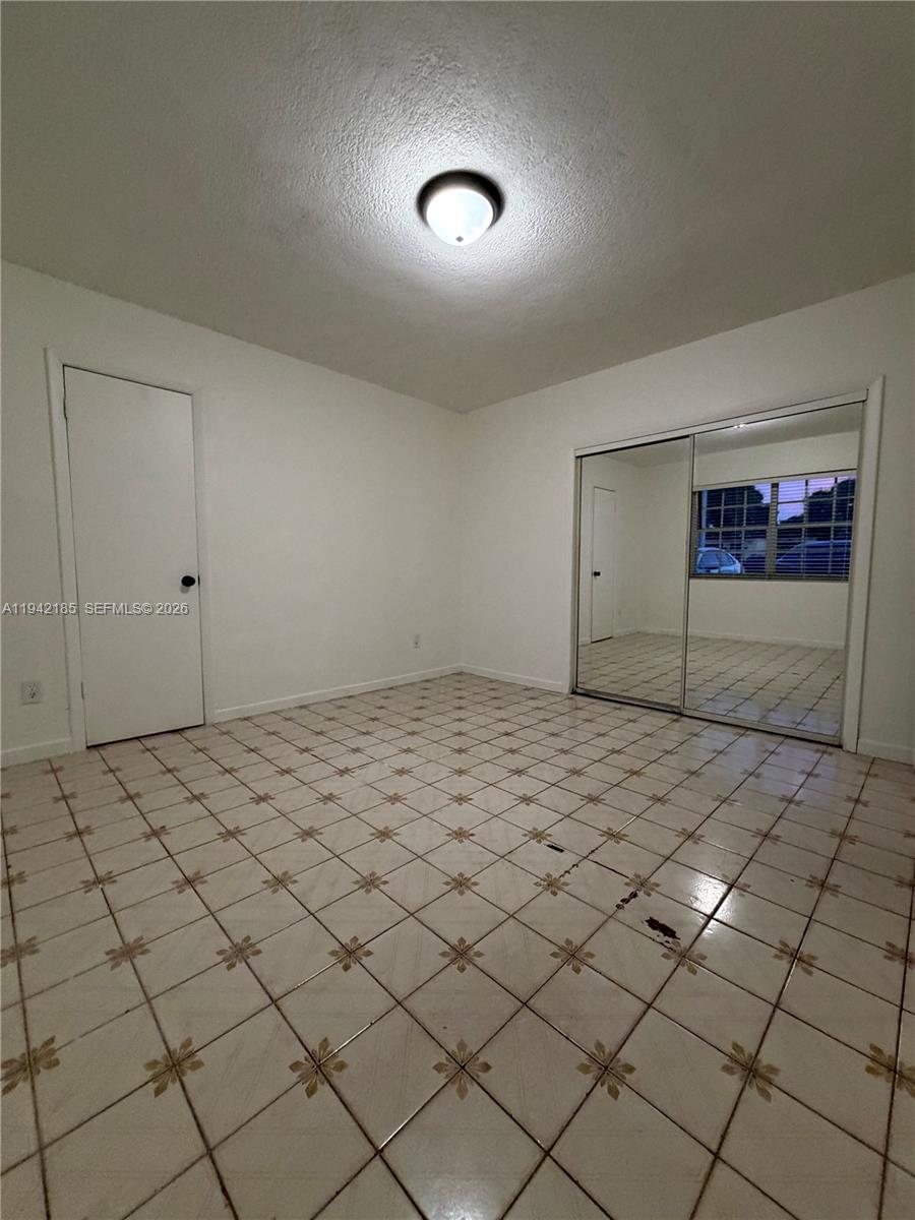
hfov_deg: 85.7
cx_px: 458
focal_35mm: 14
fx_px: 493
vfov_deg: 102.1
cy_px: 610
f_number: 2.2
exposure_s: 1/60
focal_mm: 2.22
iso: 400
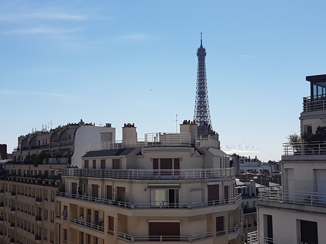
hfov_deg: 67.3
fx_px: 245
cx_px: 163
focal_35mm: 26
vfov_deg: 53.1
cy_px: 122
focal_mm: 4.2
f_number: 1.7
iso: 40
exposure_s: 1/4688
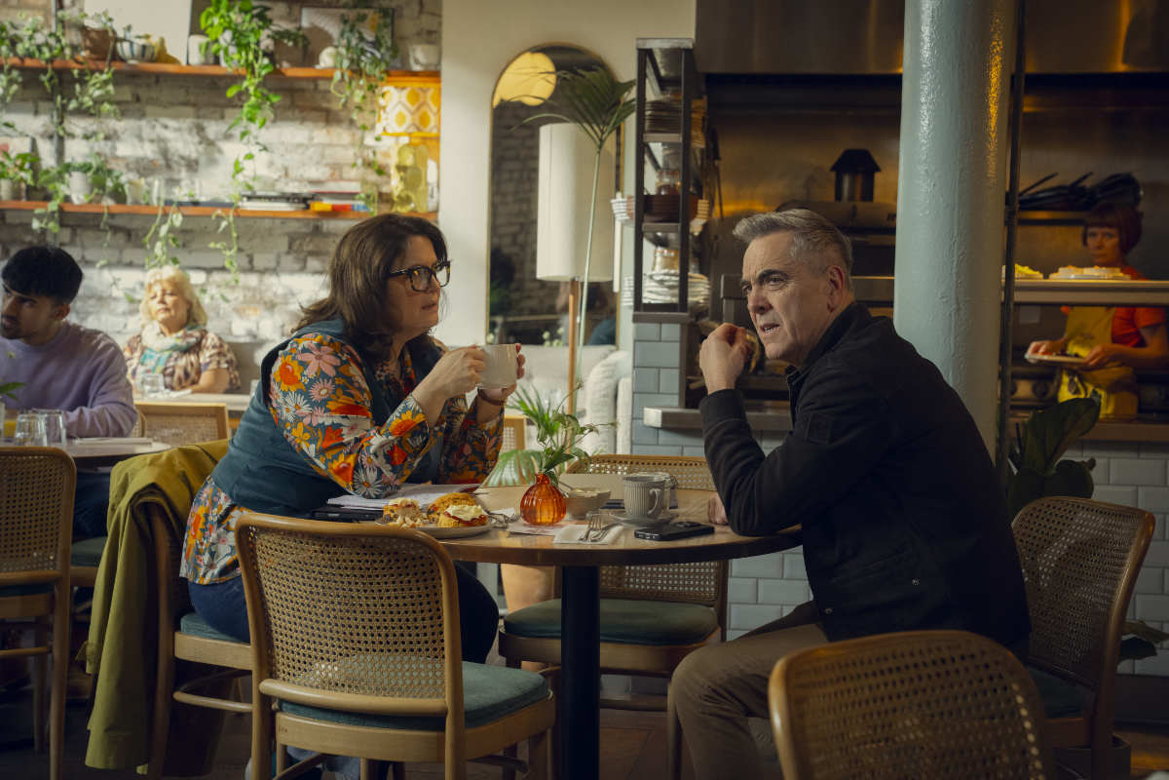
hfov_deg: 35.1
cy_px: 390
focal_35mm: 57
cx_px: 584
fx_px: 1851
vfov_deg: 23.8
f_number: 5
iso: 2500
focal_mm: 57
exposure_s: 1/200
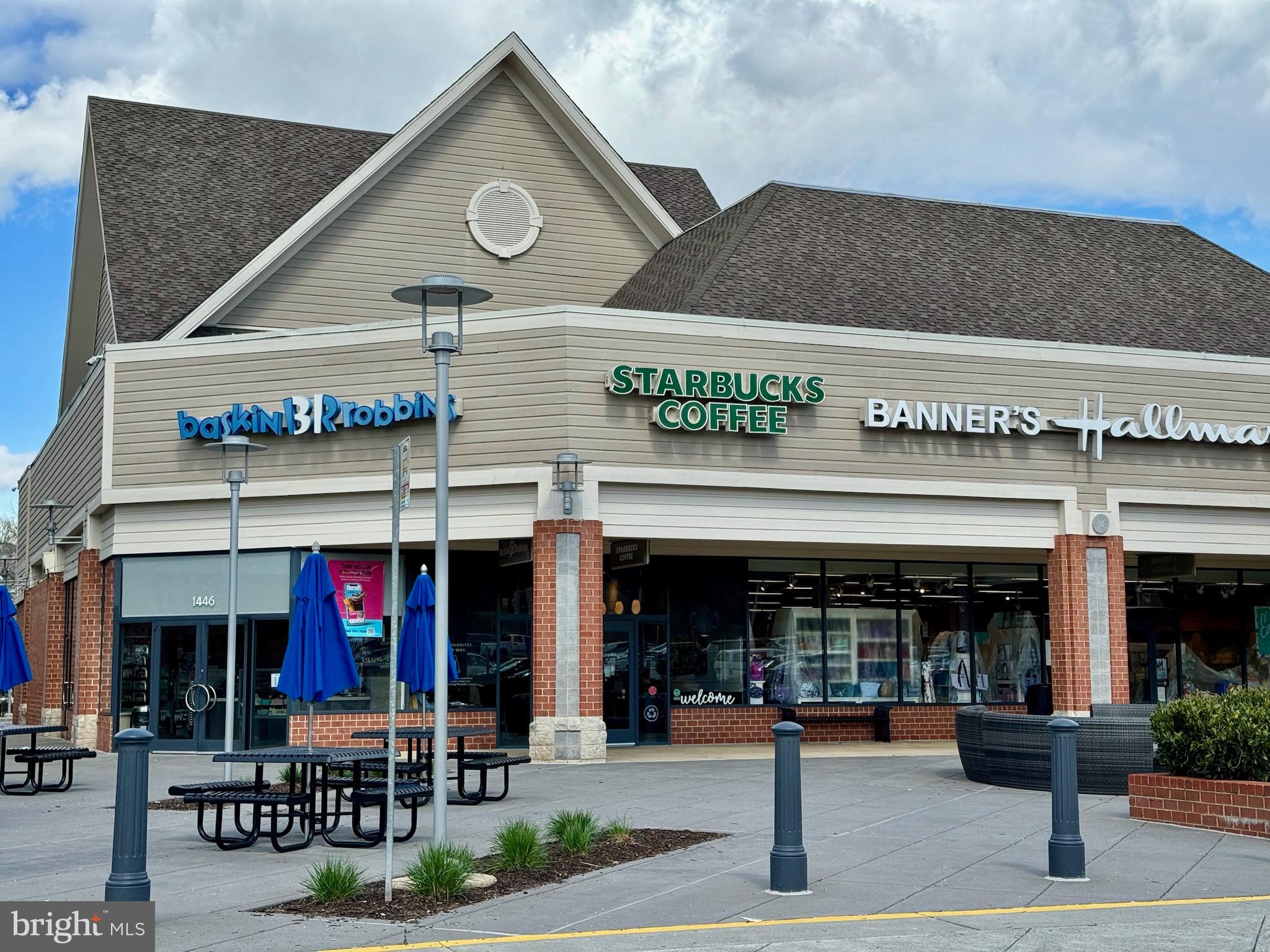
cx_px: 635
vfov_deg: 30.3
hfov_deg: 39.7
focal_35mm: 48
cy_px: 476
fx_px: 1761
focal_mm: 6.86
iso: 64
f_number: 1.78
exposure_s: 1/3610
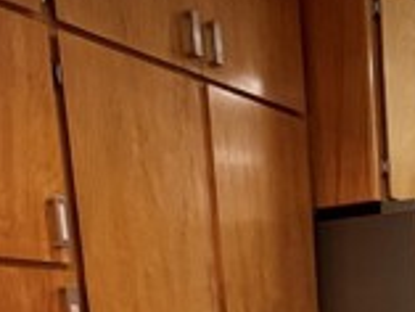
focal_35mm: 53
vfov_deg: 23.1
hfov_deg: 28.9
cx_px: 550
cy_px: 447
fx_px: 636
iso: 125
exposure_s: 1/60
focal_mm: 1.57
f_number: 1.8
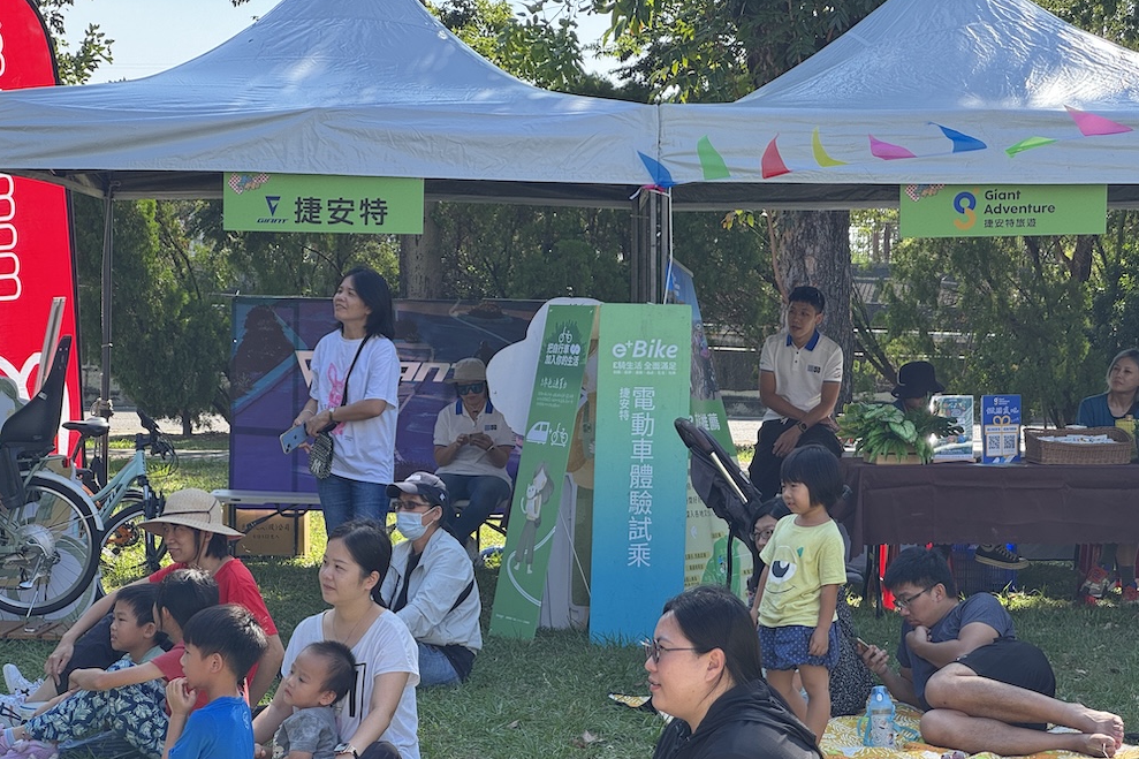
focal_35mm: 81
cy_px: 424
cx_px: 564
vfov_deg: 16.8
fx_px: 2562
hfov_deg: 25.1
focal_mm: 9
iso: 25
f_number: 2.8
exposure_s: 1/140
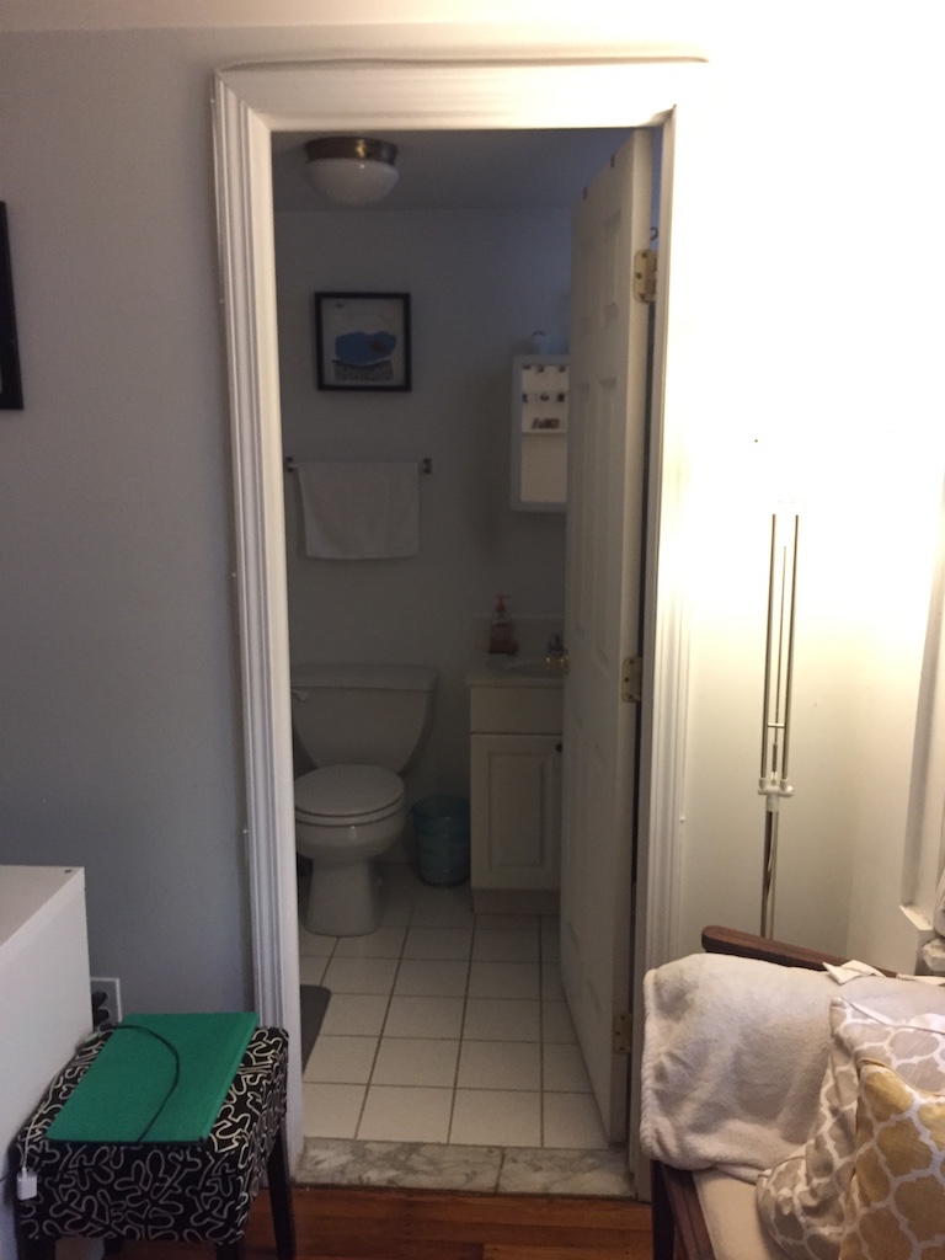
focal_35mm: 29
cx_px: 472
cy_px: 630
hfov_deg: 48.2
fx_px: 1056
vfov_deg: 61.7
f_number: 2.2
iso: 250
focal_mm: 4.15
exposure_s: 1/30
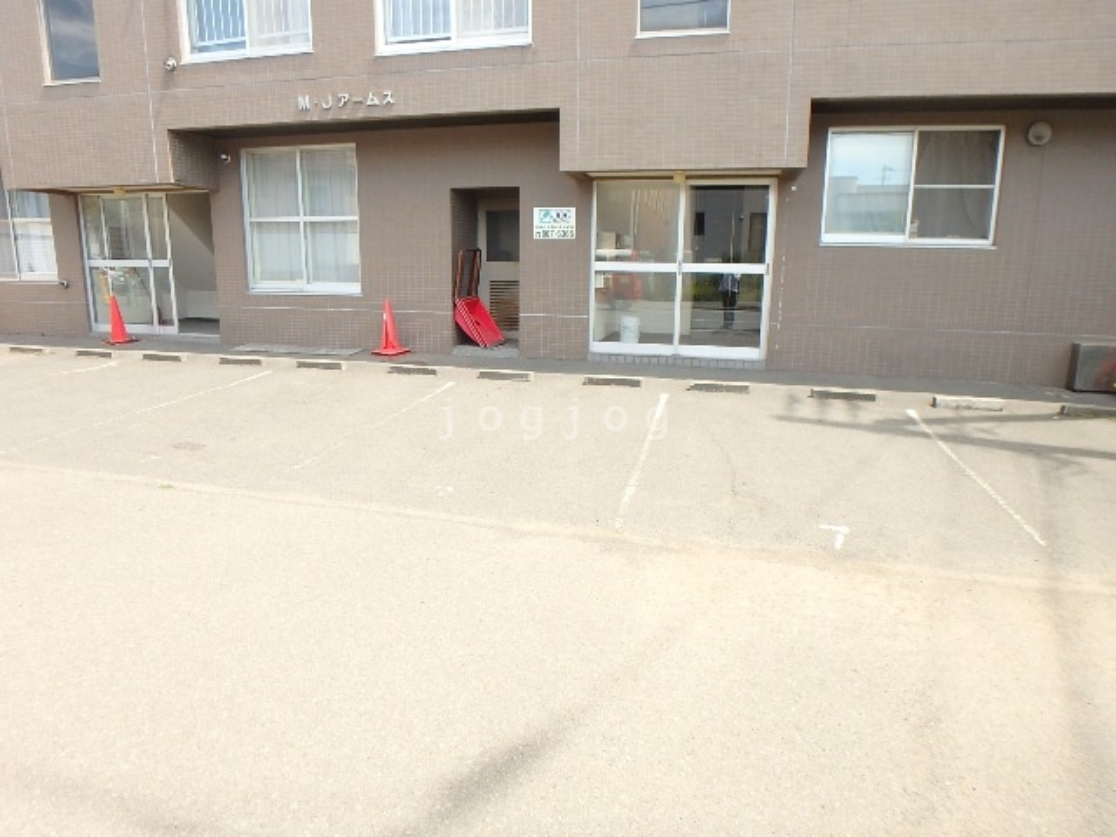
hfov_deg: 79.0
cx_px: 558
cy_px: 418
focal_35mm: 21
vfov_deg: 63.4
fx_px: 677
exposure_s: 1/250
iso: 125
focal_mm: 3.7
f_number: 3.5
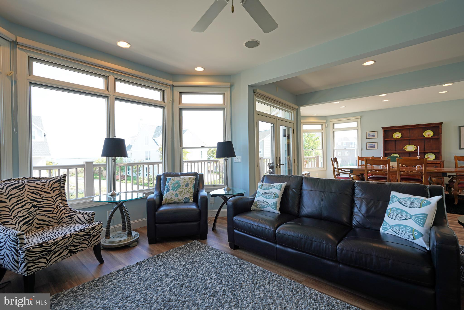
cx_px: 232
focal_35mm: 16
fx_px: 206
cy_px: 155
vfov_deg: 73.8
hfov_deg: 96.7
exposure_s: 1/80
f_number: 4.5
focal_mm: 16
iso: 100
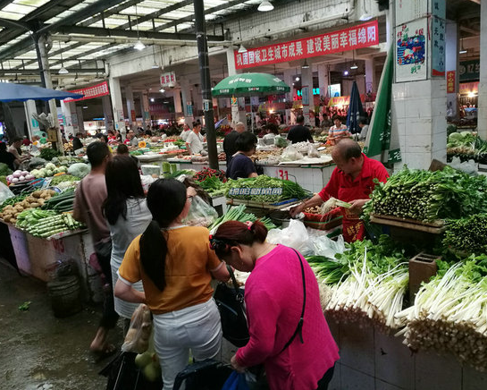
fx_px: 418
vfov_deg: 50.0
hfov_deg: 60.4
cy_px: 191
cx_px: 256
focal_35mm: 29
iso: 320
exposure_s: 1/25
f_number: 2.2
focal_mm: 4.5
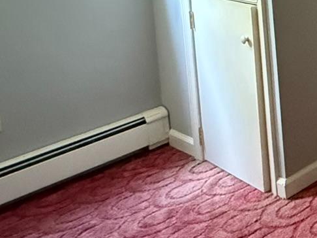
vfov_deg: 21.9
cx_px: 616
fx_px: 540
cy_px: -85
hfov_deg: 19.8
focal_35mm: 59
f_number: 2.2
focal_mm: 2.22
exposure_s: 1/30
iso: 1600
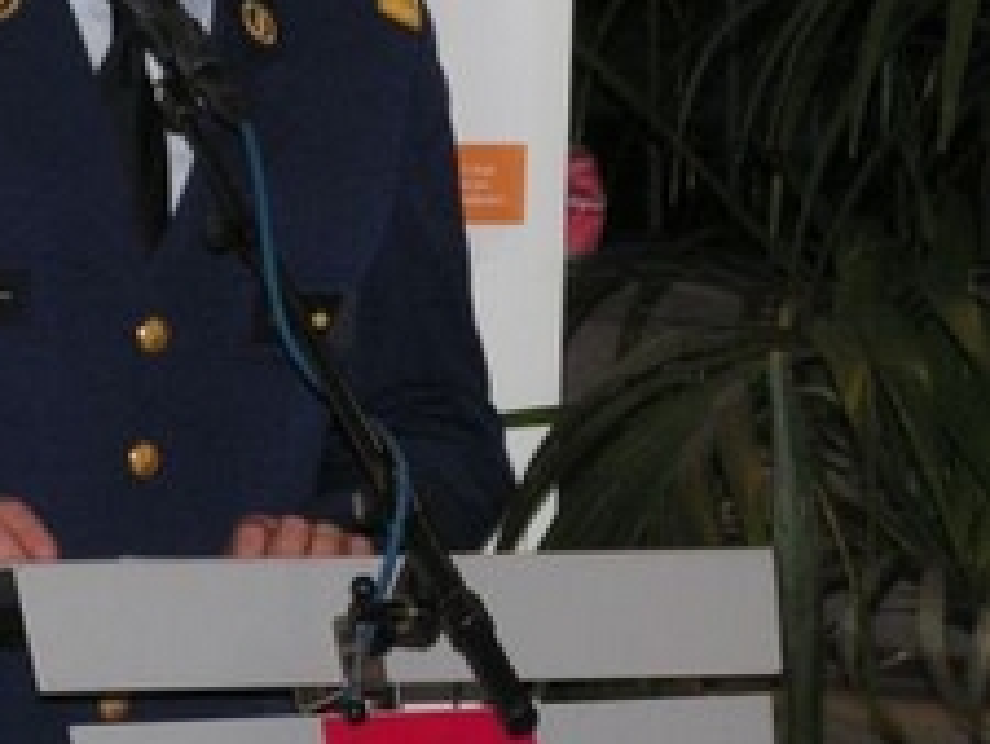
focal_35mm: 262
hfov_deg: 7.5
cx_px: 44
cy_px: 139
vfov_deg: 5.7
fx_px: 7497
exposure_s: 1/125
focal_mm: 19.6
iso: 200
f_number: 3.2
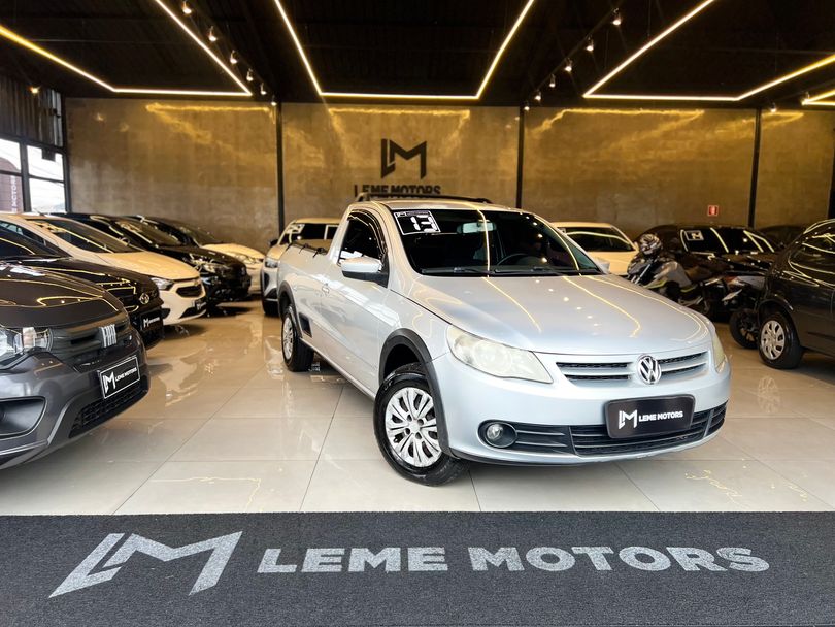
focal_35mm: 26
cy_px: 314
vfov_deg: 53.1
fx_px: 627
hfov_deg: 67.3
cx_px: 418
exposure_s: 1/120
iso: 64
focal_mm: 5.7
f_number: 1.5
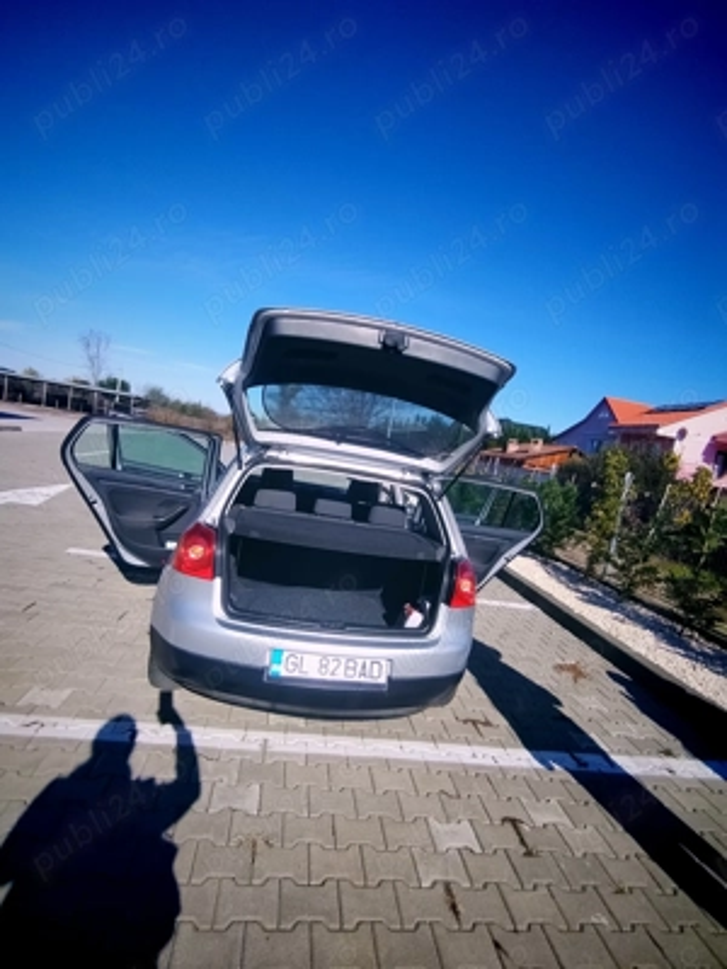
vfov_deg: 94.5
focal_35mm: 16
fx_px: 448
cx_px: 364
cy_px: 484
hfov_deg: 78.1
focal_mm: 1.42
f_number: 2.2
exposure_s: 1/1600
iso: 100
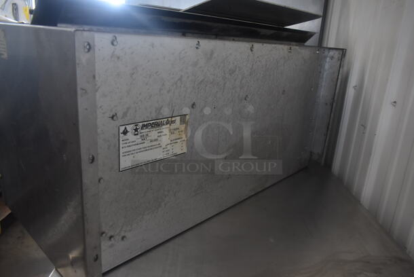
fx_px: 311
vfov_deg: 48.0
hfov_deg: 67.3
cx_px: 207
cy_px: 138
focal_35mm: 27
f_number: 5
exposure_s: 1/60
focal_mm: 18
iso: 800
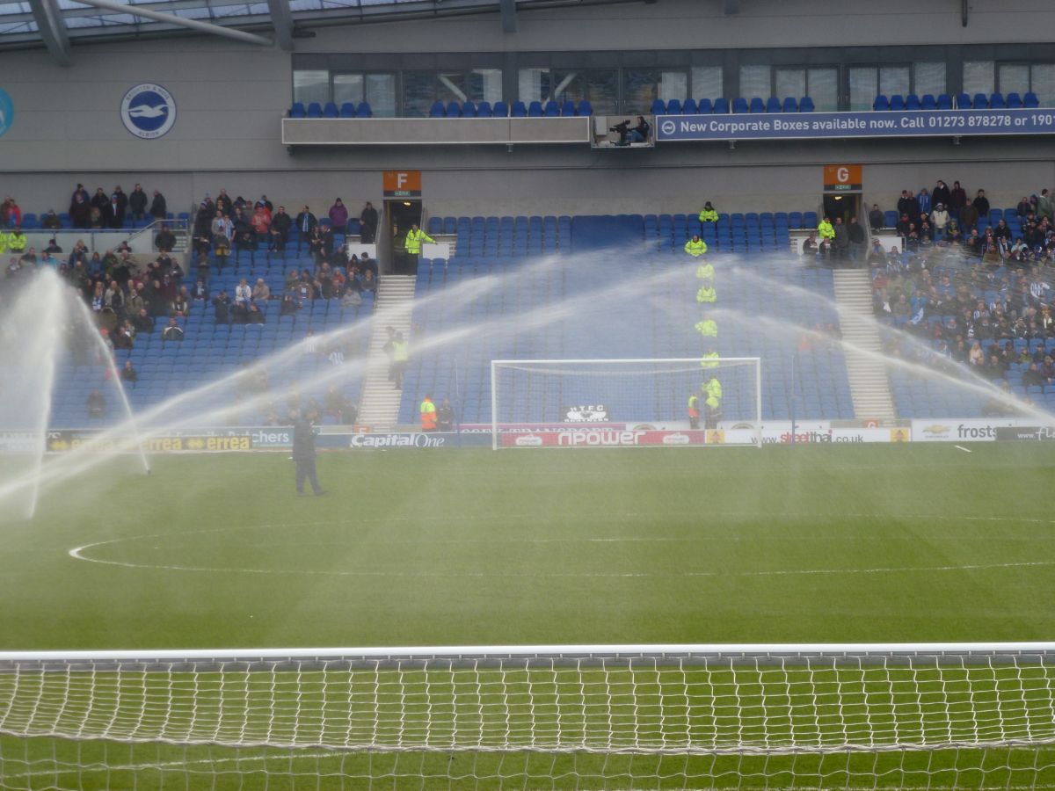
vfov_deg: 10.4
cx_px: 528
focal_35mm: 142
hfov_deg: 13.9
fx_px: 4328
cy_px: 396
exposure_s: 1/100
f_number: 5.3
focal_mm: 25.5
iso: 100
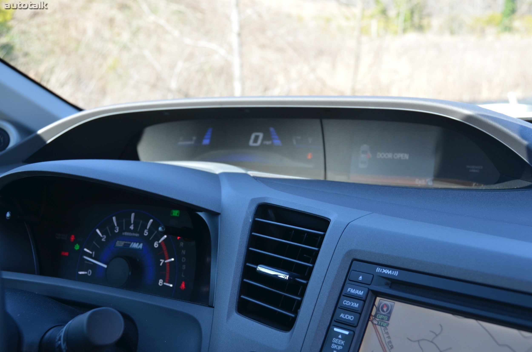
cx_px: 266
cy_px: 176
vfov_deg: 28.8
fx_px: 686
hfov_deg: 42.4
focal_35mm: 46
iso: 280
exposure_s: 1/125
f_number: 5.6
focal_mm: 31
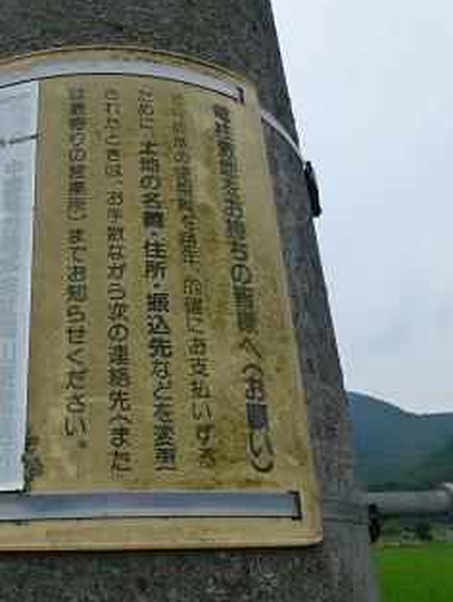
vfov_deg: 55.3
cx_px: 107
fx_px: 575
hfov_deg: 41.6
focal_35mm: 33
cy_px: 301
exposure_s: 1/1600
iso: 160
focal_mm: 4.3
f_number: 4
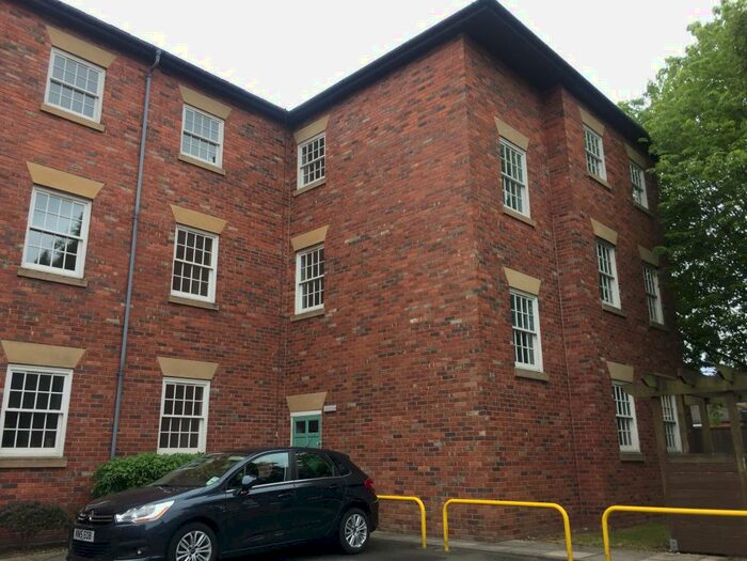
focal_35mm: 29
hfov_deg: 61.7
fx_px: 626
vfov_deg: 48.2
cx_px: 374
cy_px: 280
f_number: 2.2
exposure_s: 1/514
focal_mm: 4.15
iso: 32
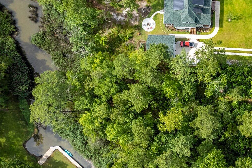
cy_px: 130
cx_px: 226
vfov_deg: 29.9
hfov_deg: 41.1
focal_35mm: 44
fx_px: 308
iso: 100
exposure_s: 1/240
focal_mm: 8.38
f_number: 2.8
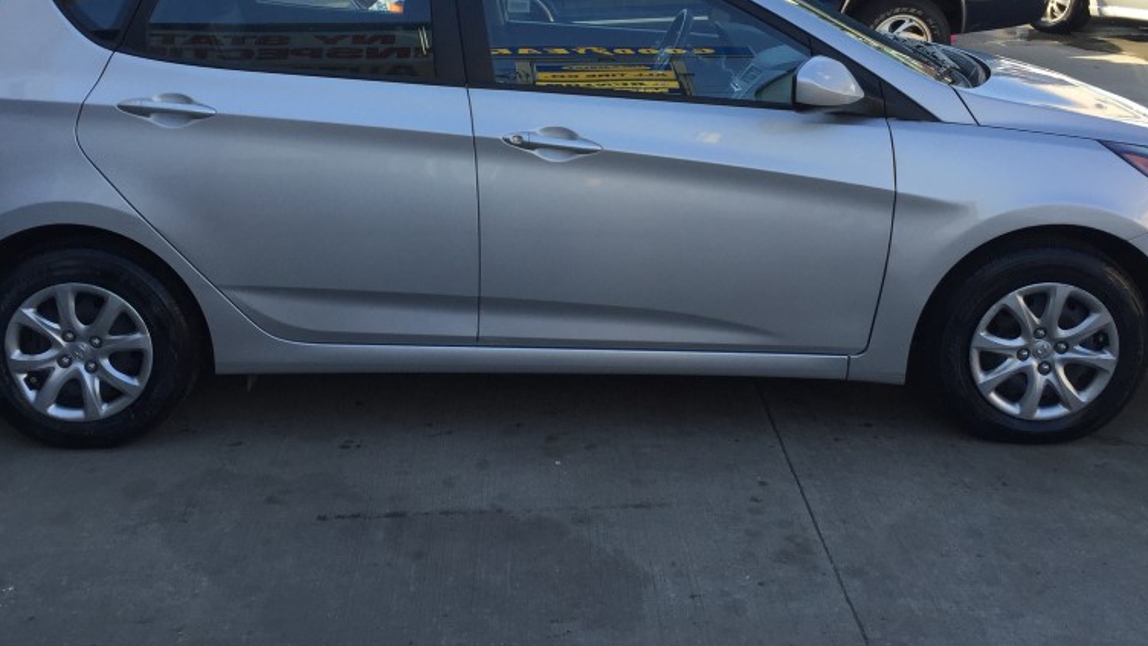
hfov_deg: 47.3
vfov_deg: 27.5
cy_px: 191
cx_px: 533
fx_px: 1309
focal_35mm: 43
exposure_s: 1/488
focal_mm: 4.15
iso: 32
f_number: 2.2
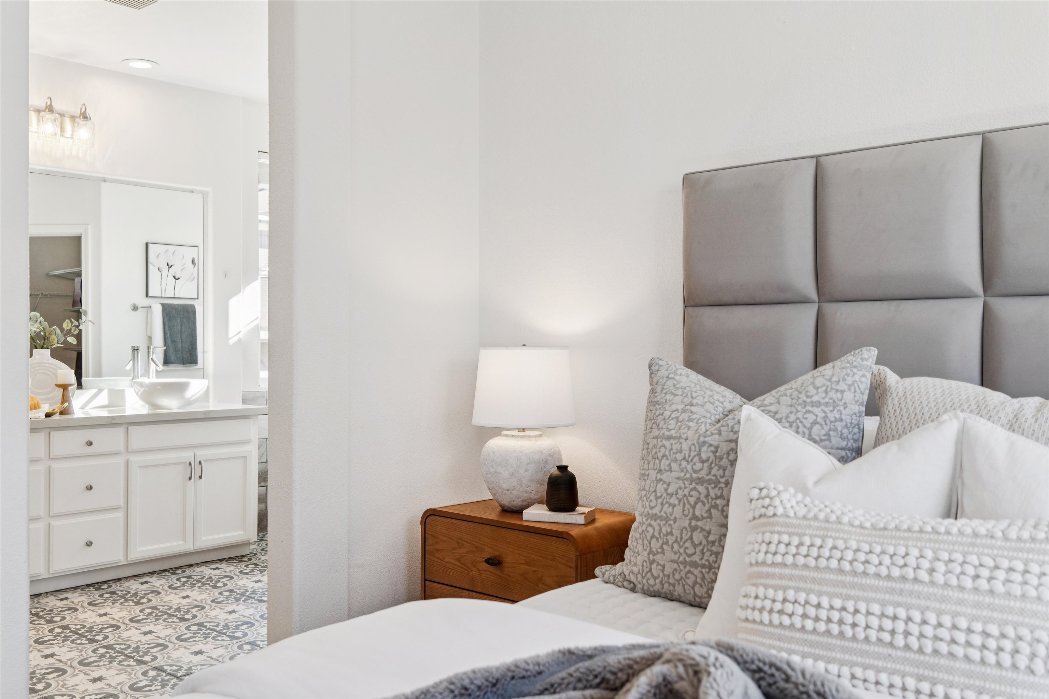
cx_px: 524
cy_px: 350
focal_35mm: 32
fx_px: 932
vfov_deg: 41.1
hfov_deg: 58.7
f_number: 5.6
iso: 500
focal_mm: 32
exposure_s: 1/125
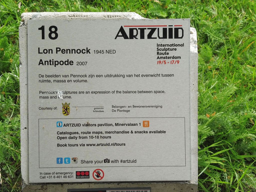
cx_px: 128
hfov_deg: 13.6
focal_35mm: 145
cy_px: 96
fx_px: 1072
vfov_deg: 10.2
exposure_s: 1/100
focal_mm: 25.9
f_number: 6.3
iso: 200
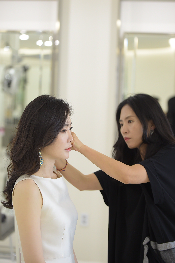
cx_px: 88
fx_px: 599
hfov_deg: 16.6
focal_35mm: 82
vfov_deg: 24.8
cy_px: 132
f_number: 3.2
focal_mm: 82
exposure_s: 1/125
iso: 800
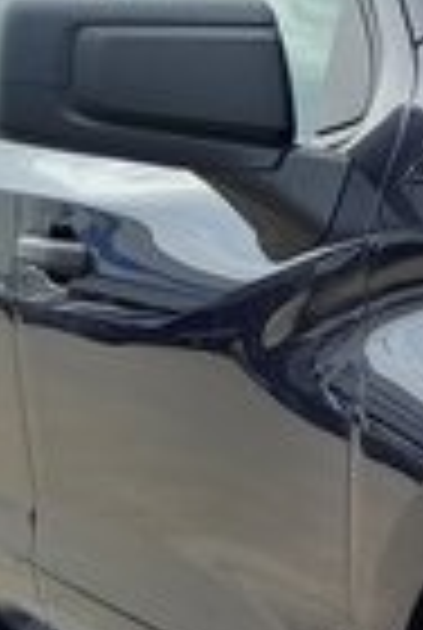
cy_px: 662
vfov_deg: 15.6
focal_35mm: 128
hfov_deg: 9.4
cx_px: 1071
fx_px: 2245
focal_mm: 4
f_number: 1.8
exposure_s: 1/142
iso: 40
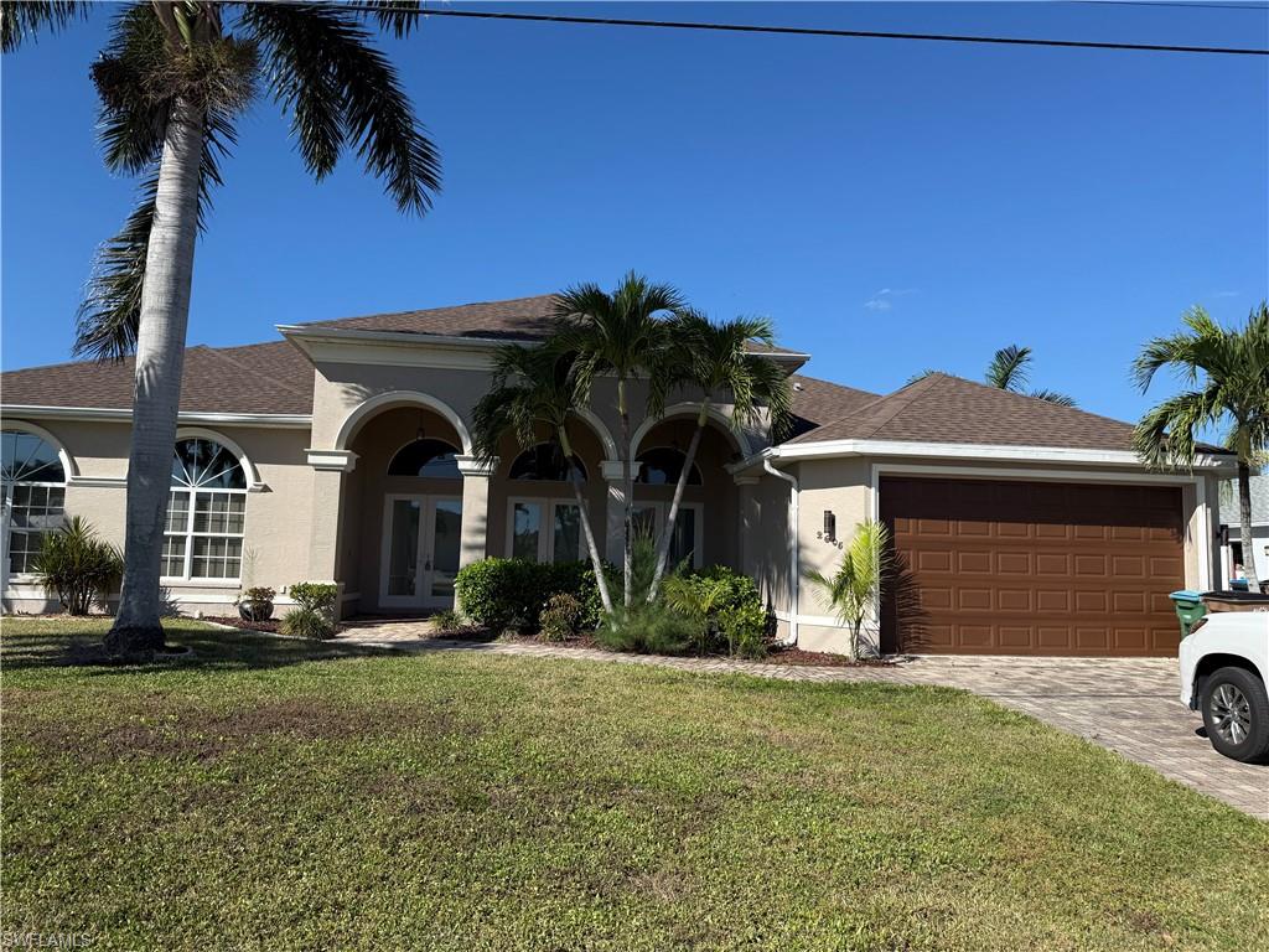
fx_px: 880
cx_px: 634
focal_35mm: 24
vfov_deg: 56.8
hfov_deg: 71.6
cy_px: 476
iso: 80
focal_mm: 6.76
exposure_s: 1/4673
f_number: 1.78
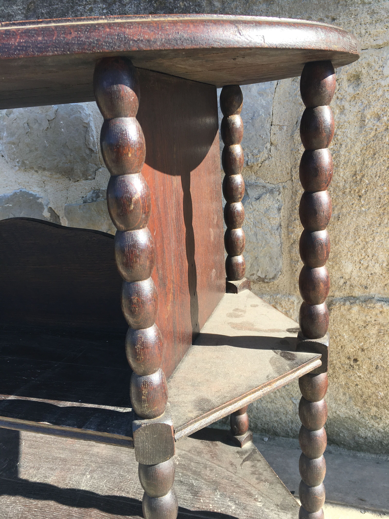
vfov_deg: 61.7
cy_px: 260
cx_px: 194
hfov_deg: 48.2
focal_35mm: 29
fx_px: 435
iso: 25
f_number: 2.2
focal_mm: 4.15
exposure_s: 1/382
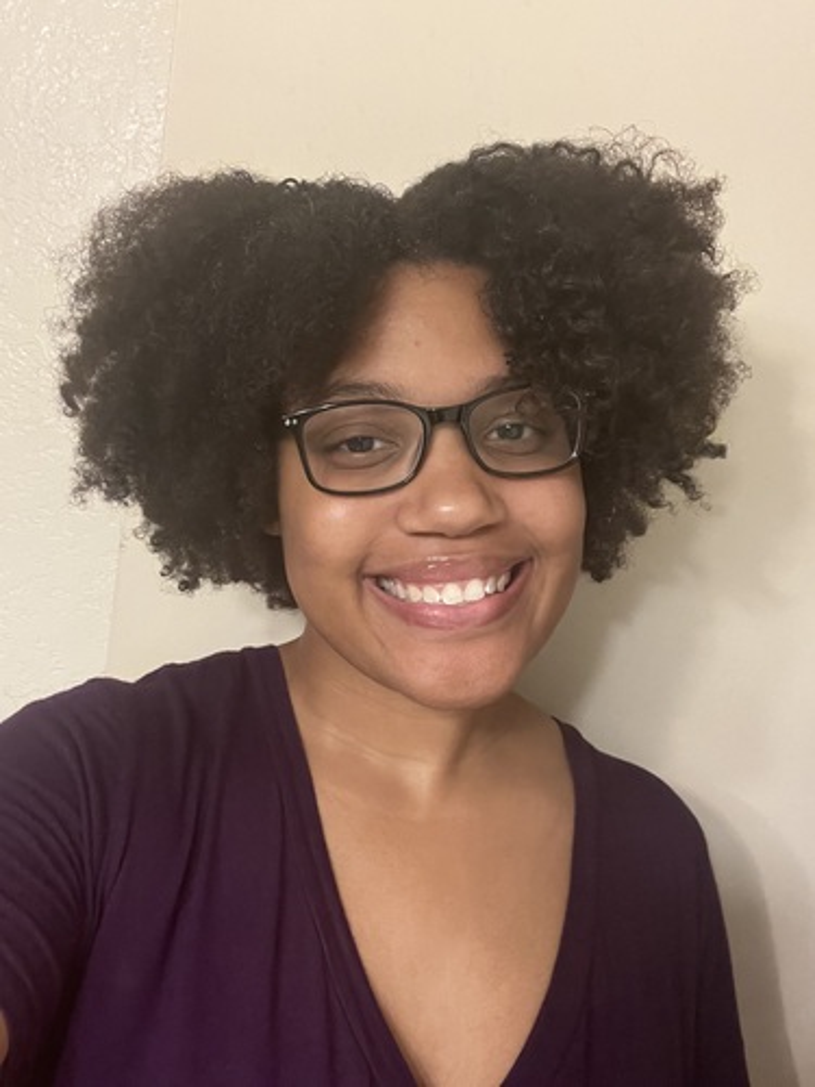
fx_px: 942
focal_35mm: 30
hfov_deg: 46.8
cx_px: 408
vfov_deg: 60.0
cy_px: 544
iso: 500
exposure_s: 1/30
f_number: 2.2
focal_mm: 2.71
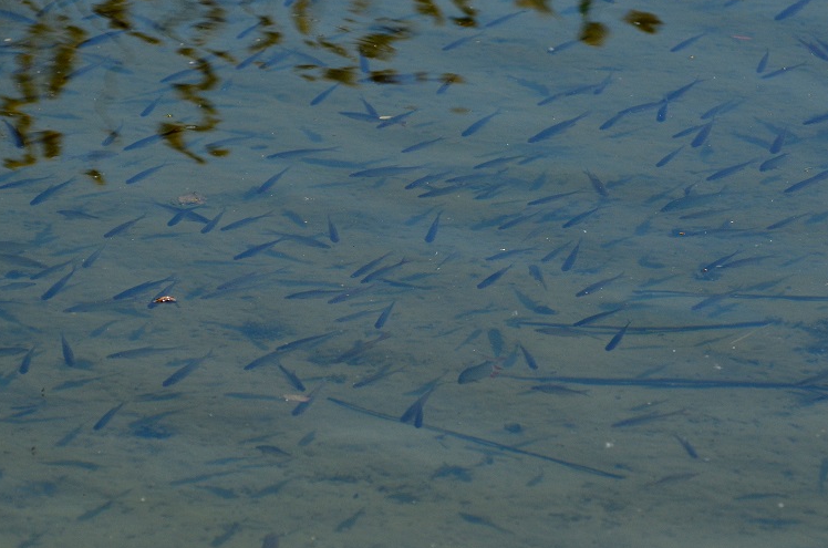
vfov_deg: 4.4
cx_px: 477
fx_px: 7129
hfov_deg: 6.6
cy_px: 227
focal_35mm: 311
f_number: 4.8
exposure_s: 1/8000
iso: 500
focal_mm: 155
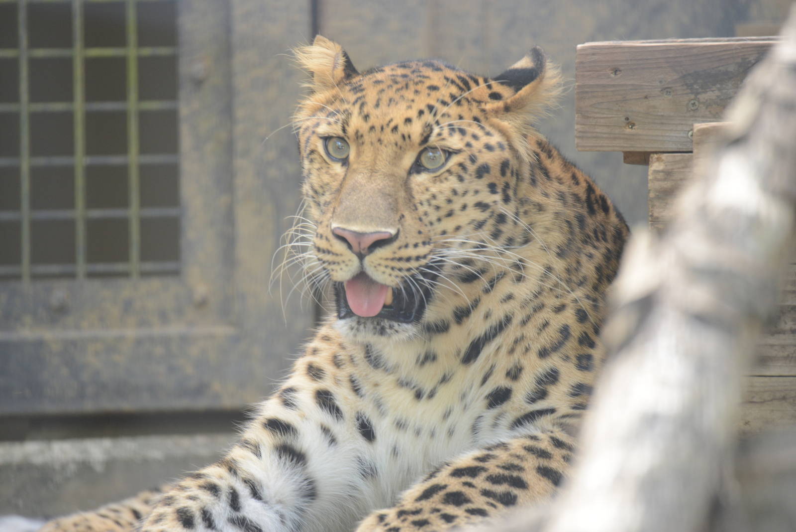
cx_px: 398
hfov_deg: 3.4
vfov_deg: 2.3
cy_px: 266
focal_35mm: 600
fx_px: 13271
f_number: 6.3
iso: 1000
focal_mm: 600
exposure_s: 1/30
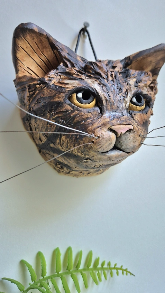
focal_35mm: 26
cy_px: 141
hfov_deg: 44.3
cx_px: 94
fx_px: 202
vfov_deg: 71.9
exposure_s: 1/100
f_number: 1.8
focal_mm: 5.4
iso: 200
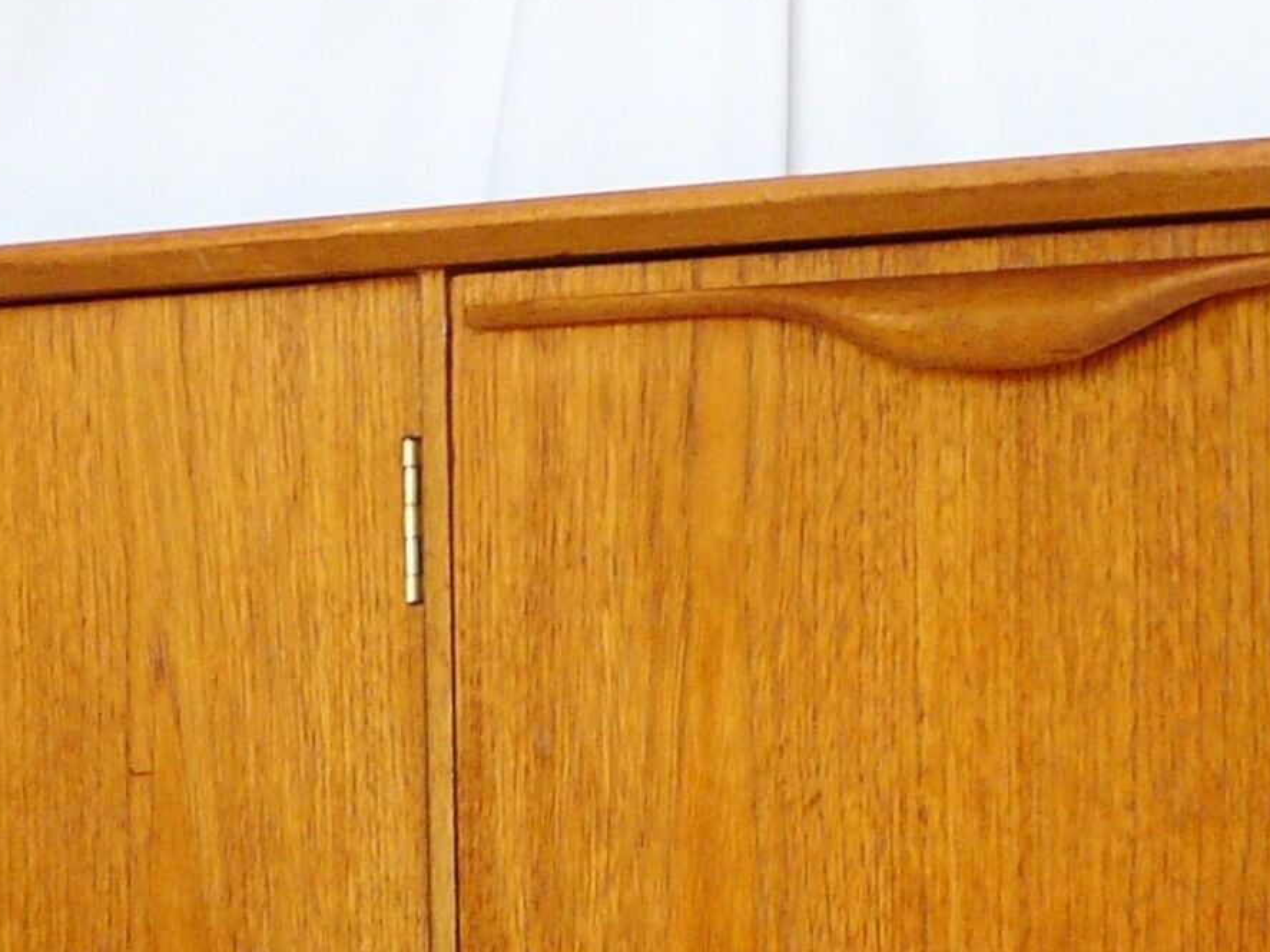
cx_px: 481
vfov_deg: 14.0
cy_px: 1114
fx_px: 3778
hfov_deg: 19.0
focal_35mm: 103
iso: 160
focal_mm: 4.6
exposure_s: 1/30
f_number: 2.8
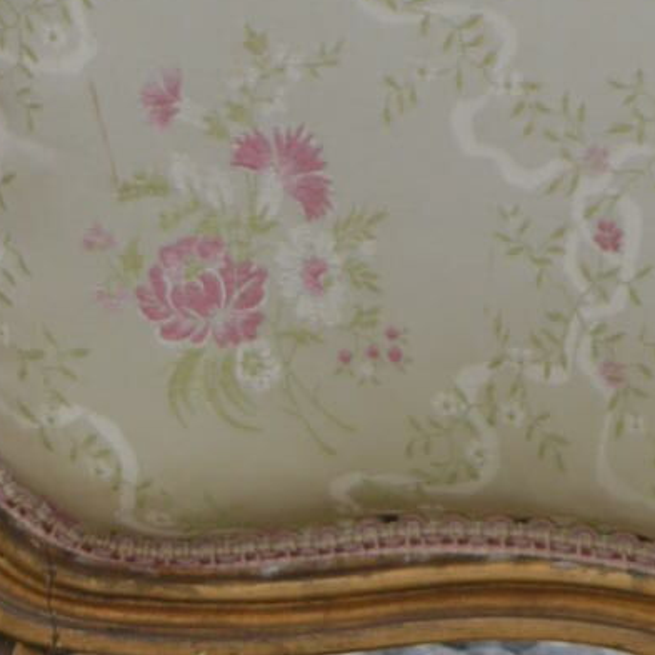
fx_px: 11480
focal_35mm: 536
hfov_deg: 3.3
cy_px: 815
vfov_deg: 3.3
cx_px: 417
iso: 100
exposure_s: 1/160
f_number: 6.3
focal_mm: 55
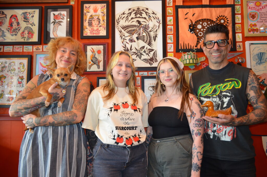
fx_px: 200
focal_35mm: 27
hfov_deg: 67.5
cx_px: 134
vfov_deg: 47.7
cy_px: 88
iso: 640
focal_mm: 18
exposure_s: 1/60
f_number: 3.5
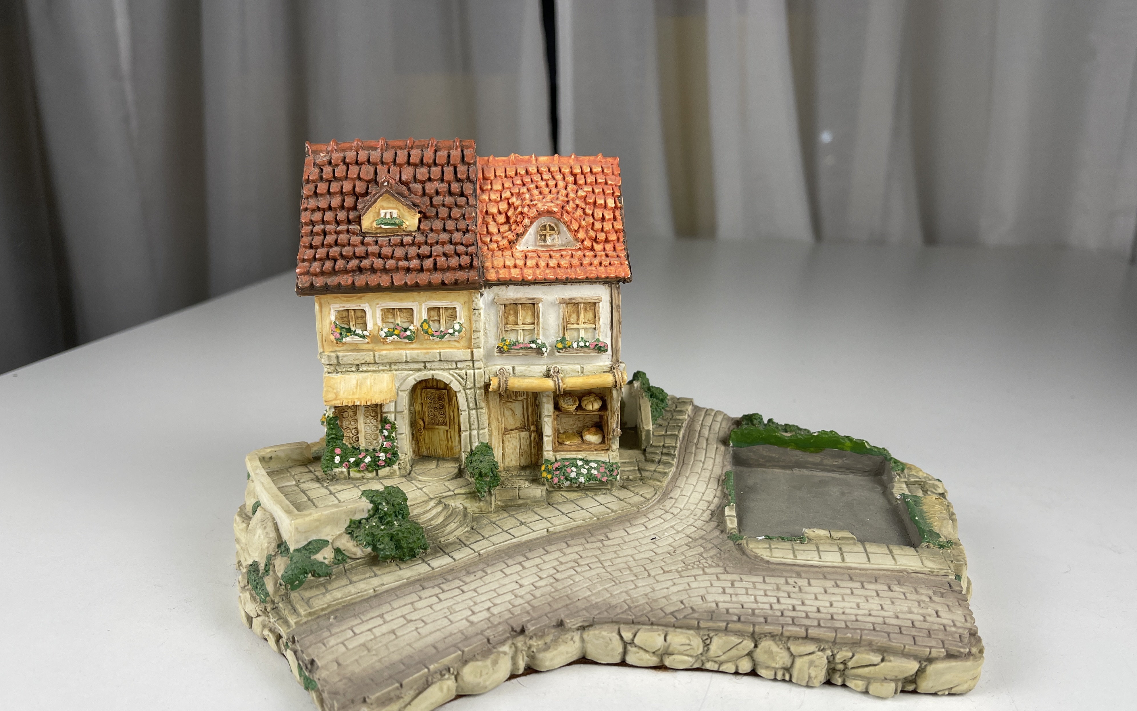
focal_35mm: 27
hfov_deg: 68.4
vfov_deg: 45.9
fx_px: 837
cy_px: 401
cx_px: 573
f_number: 1.6
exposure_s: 1/141
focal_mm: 5.1
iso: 32
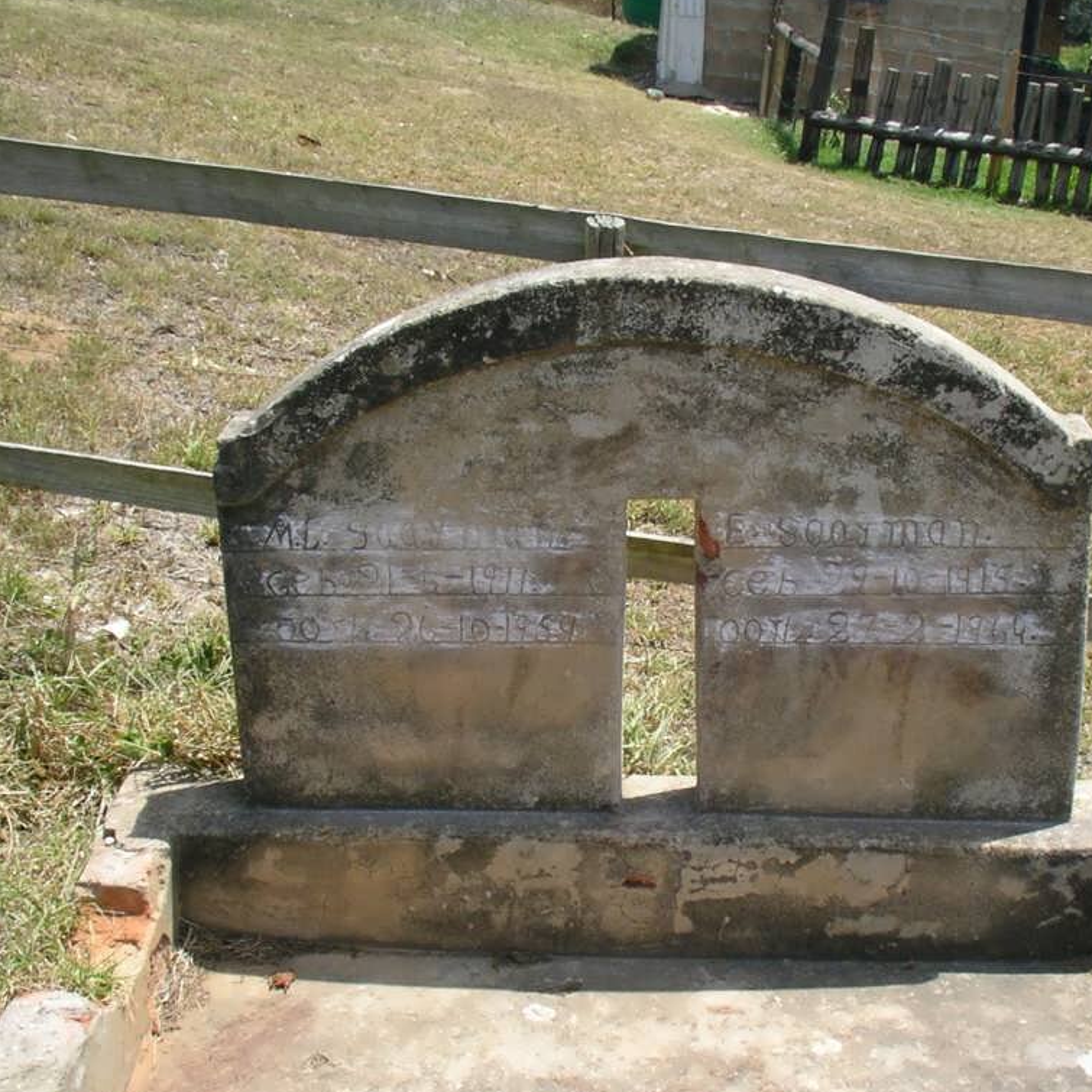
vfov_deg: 32.7
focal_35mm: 52
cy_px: 631
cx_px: 657
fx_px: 1856
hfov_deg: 32.7
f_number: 6.9
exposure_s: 1/125
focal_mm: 5.7
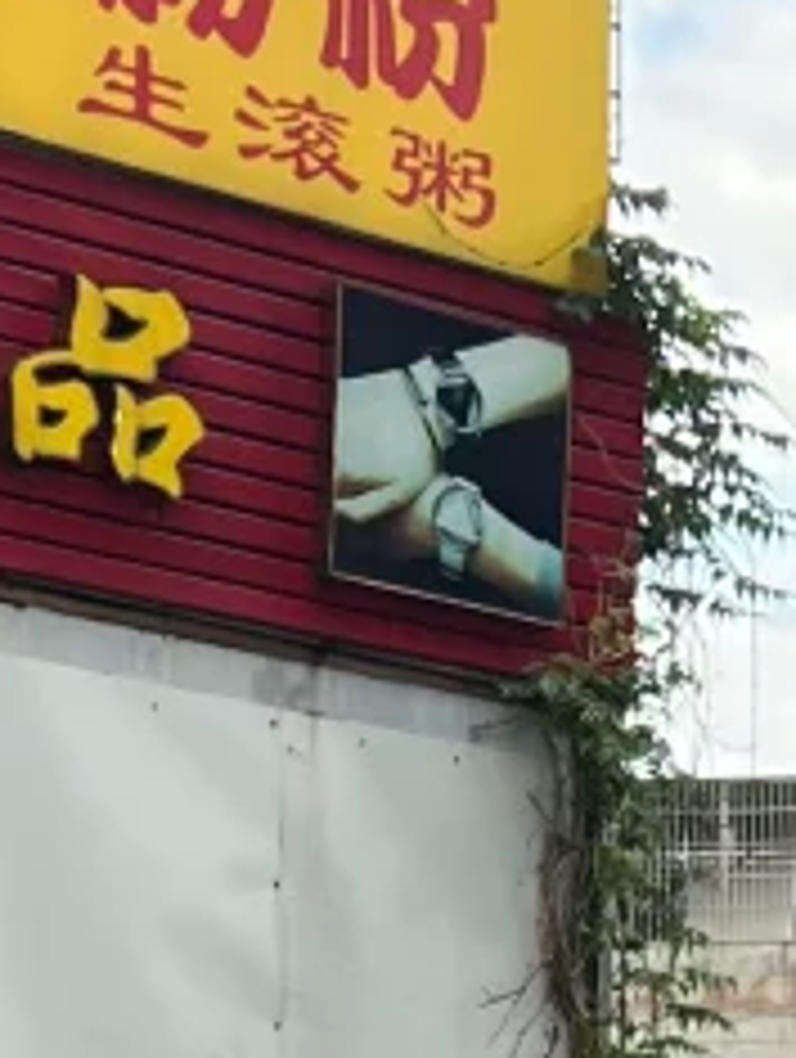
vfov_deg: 11.6
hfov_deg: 9.2
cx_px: 1111
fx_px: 4862
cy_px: 1841
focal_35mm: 159
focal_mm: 5.7
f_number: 1.5
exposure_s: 1/506
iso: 50
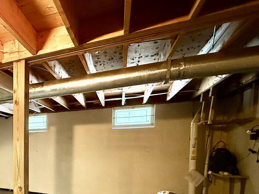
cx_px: 4
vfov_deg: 46.6
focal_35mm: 28
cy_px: 161
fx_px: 209
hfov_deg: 51.7
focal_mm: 2.22
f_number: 2.2
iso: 1000
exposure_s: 1/40
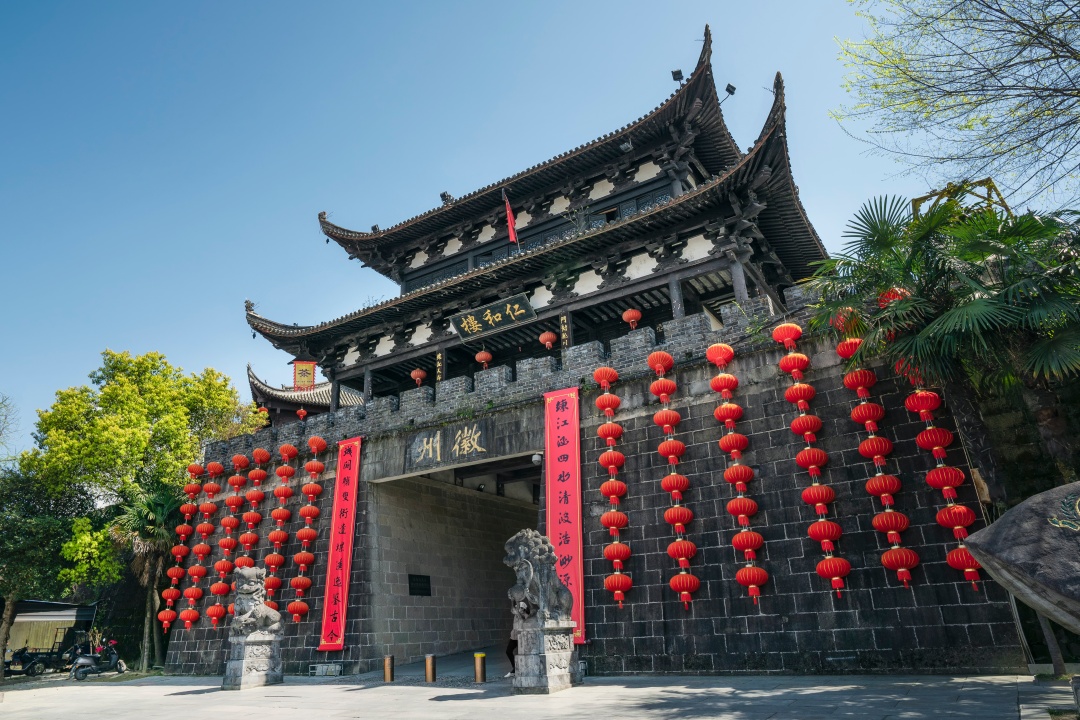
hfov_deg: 93.3
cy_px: 360
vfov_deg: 70.4
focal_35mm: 17
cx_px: 540
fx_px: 510
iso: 100
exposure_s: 1/160
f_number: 7.1
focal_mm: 17
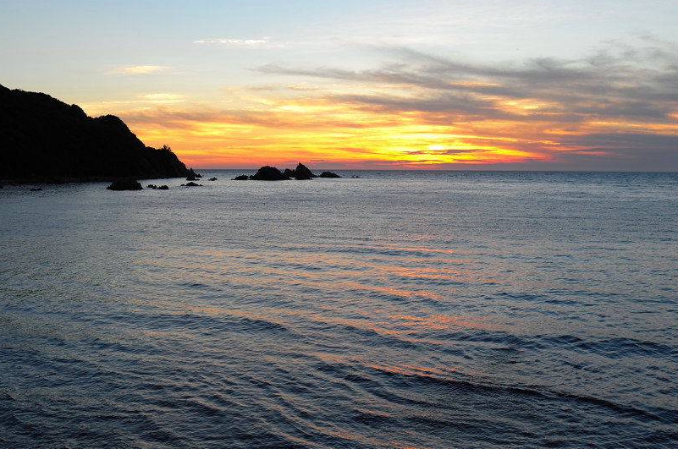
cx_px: 294
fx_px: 865
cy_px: 260
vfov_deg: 29.1
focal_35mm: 46
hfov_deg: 42.7
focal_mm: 24
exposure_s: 1/80
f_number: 4
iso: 100
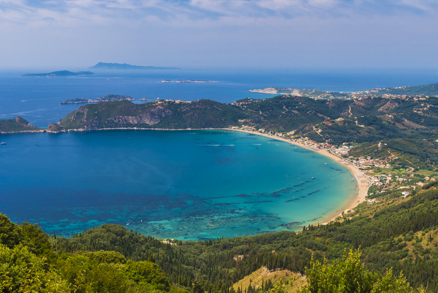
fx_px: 572
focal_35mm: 47
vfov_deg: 28.7
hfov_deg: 41.6
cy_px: 160
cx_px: 169
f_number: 11
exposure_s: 1/80
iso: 200
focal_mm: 34
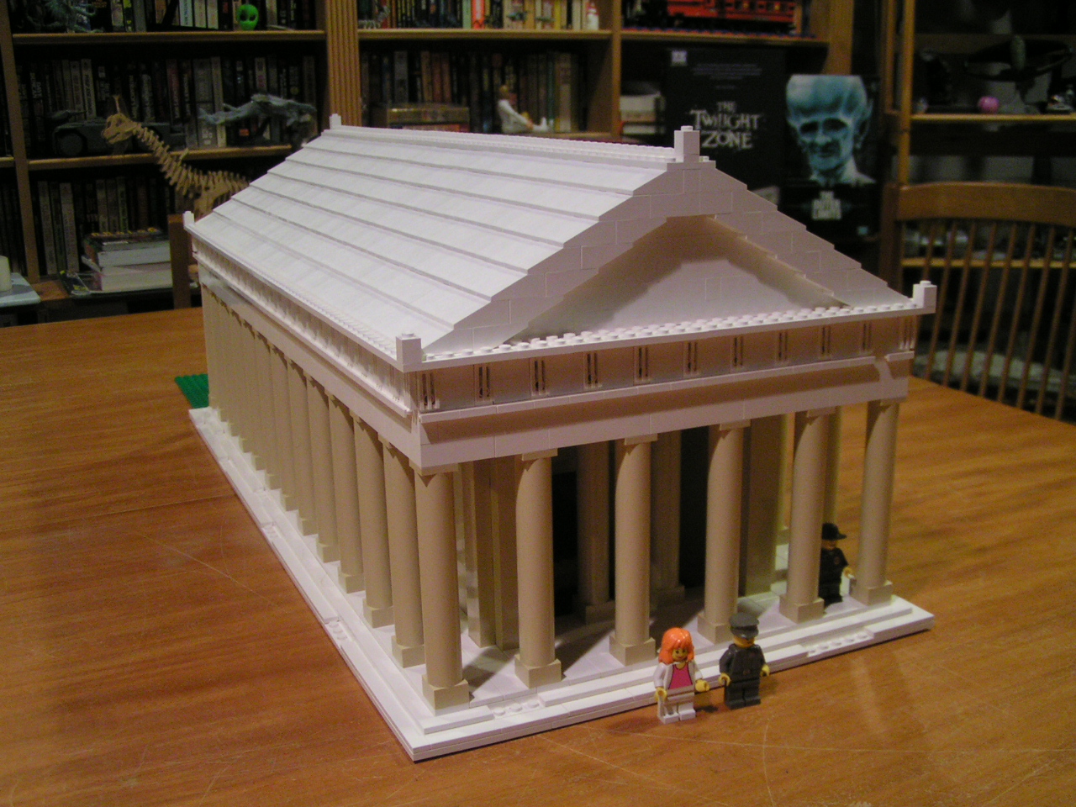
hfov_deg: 49.0
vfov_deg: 37.7
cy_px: 404
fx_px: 1181
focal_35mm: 38
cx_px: 538
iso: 200
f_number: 2.8
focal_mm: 5.8
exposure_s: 1/20
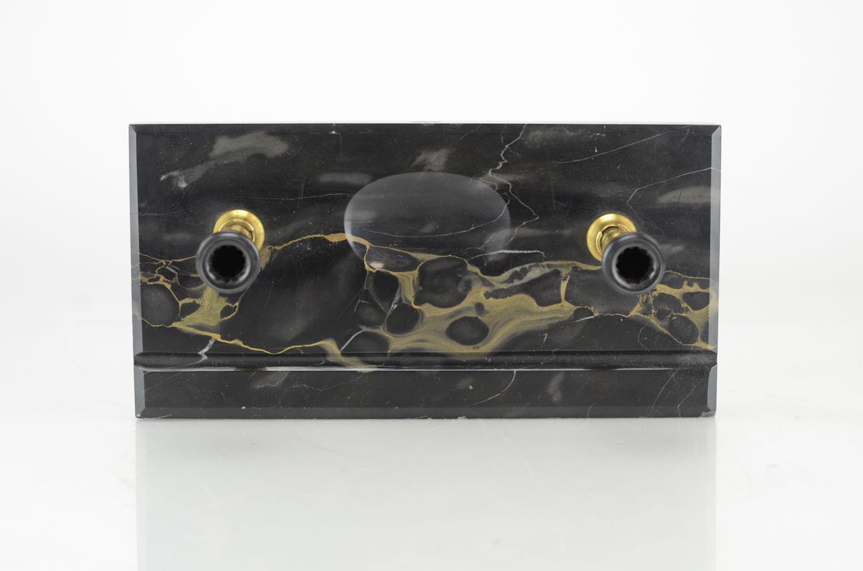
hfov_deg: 22.7
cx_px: 432
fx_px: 2153
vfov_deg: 15.1
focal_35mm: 90
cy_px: 286
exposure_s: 1/125
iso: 640
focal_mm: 60
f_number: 5.6
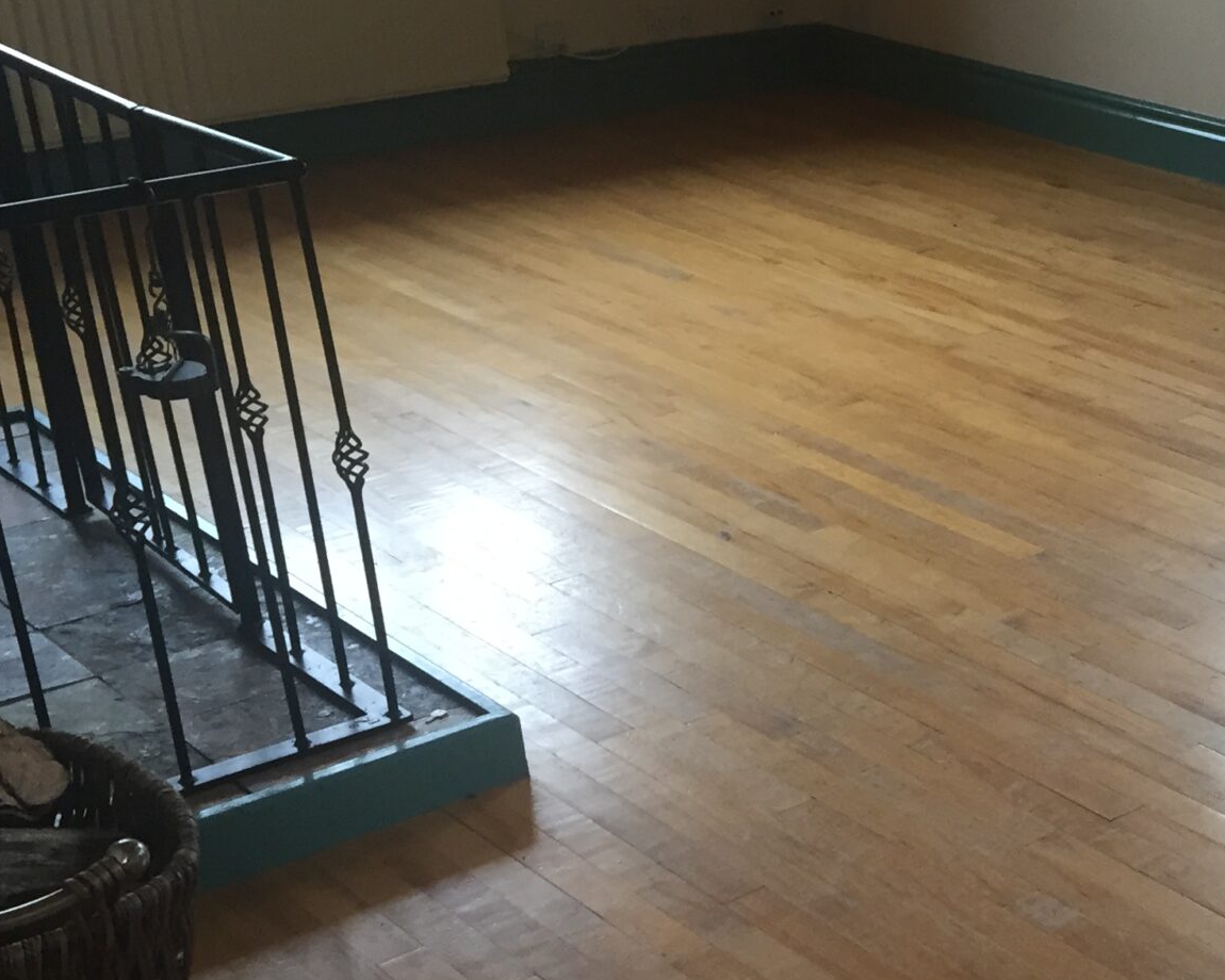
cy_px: 714
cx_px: 1285
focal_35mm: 63
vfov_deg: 24.0
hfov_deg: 27.9
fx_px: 2284
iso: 40
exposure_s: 1/30
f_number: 2.2
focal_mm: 4.15
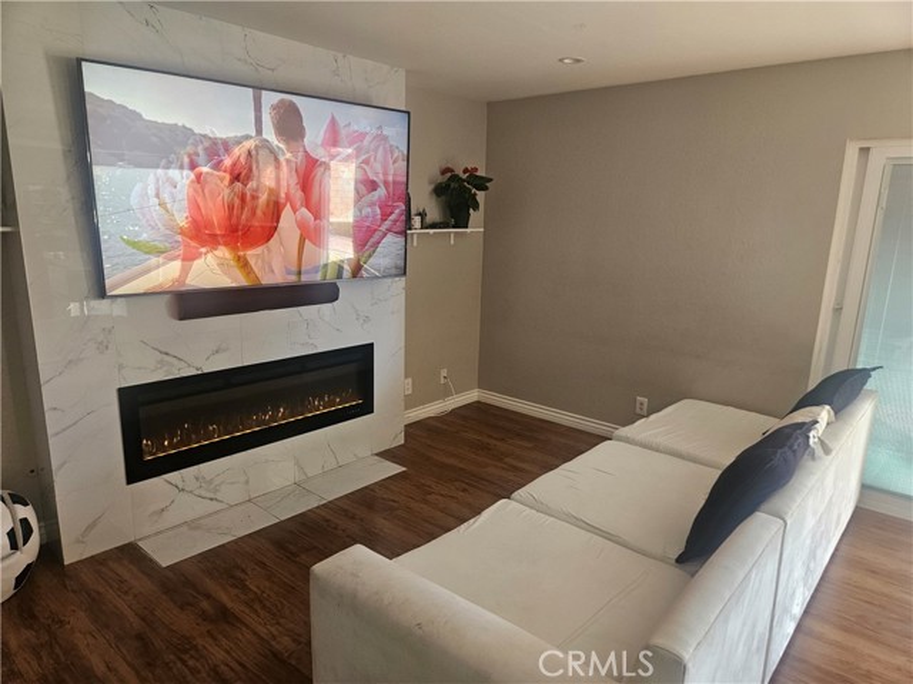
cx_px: 456
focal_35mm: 23
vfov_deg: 58.9
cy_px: 342
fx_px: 607
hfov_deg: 73.9
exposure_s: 1/120
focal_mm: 5.4
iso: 400
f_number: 1.8
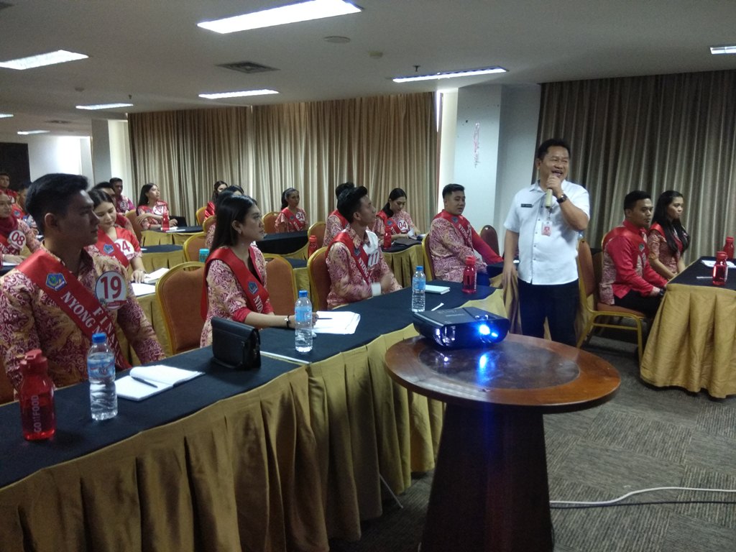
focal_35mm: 21
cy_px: 276
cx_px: 368
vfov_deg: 63.4
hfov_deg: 79.0
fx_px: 446
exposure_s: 1/20
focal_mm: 3.57
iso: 640
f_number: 2
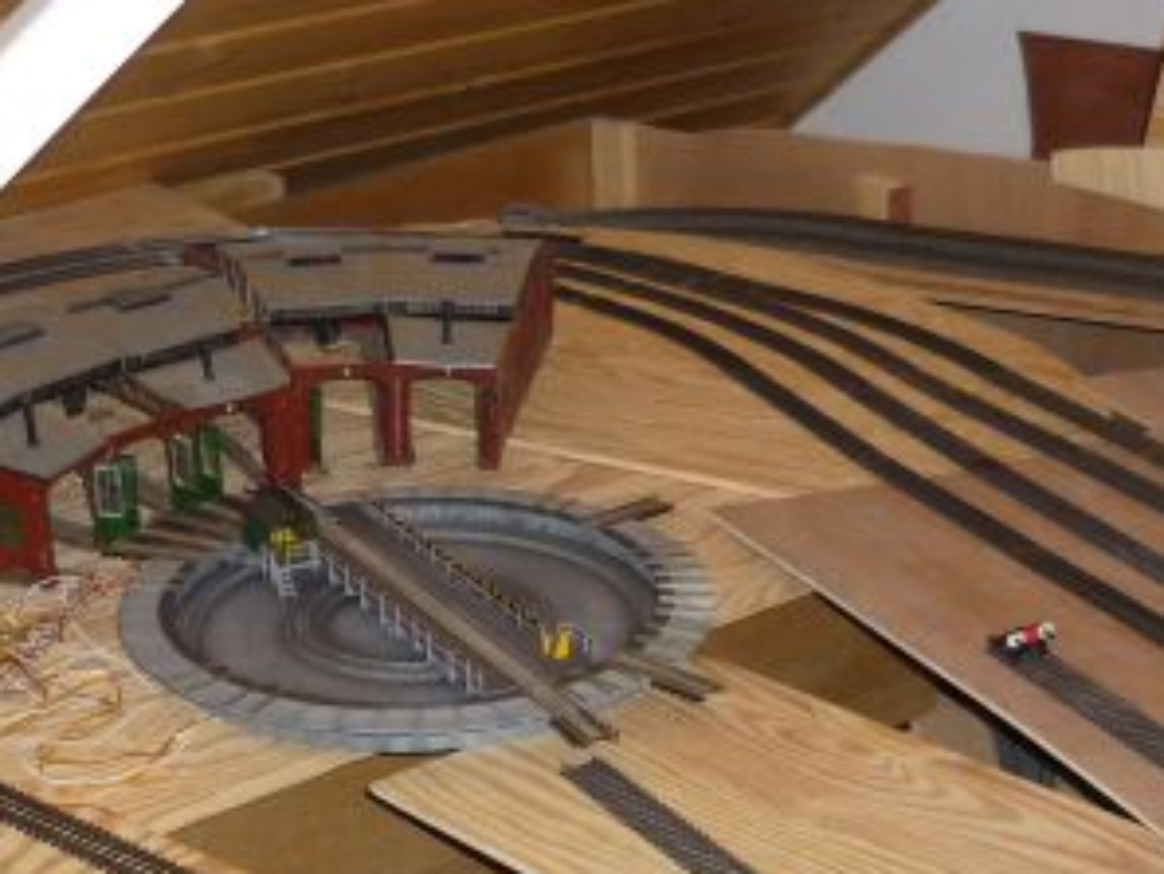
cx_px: 435
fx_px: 2388
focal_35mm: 71
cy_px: 596
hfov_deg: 27.3
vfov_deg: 20.7
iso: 125
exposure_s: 1/30
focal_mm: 5.5
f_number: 2.8
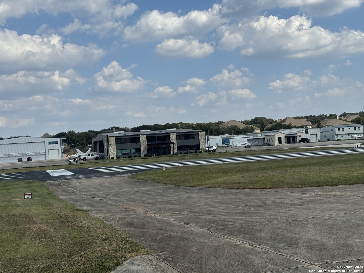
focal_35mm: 48
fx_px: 505
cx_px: 182
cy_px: 136
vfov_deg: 30.3
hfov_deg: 39.7
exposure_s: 1/5376
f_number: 1.78
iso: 64
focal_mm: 6.76
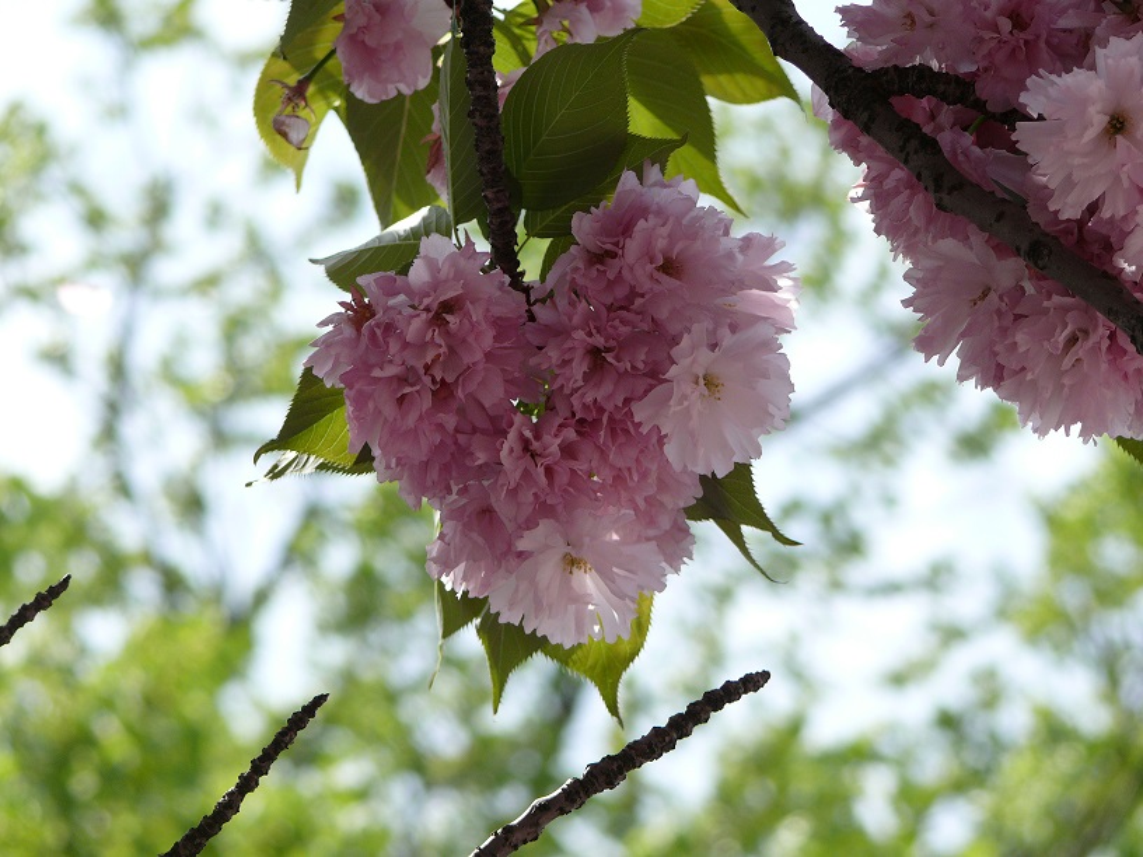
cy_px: 428
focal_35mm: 187
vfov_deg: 7.9
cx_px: 572
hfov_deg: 10.6
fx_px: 6175
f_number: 3.6
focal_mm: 35.3
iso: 100
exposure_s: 1/1000
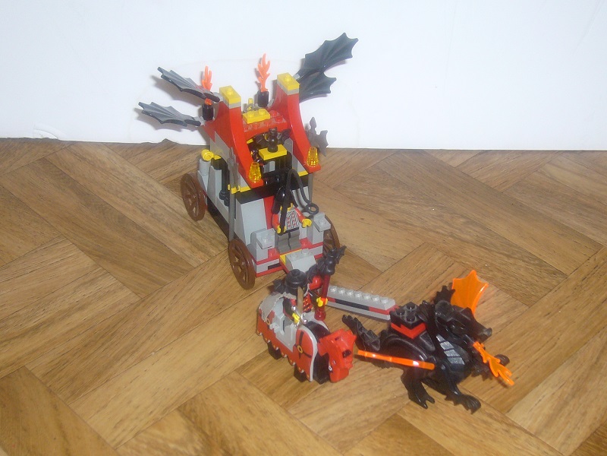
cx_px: 304
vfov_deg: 24.0
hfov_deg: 31.7
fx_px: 1070
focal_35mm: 61
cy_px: 228
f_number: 3.2
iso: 100
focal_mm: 7.5
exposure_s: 1/30
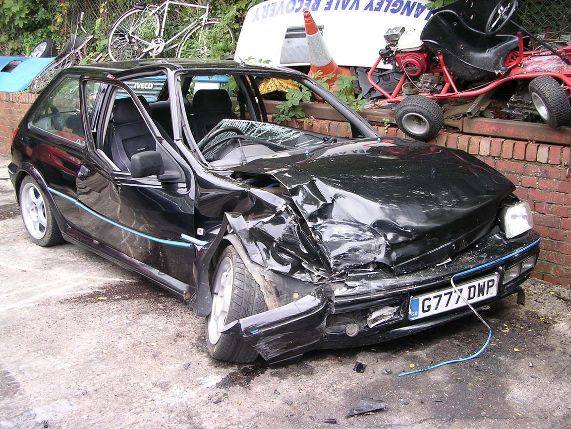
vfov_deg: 37.7
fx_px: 627
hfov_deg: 49.0
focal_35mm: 38
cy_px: 214
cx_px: 286
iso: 100
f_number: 2.8
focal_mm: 5.8
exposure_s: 1/67.6
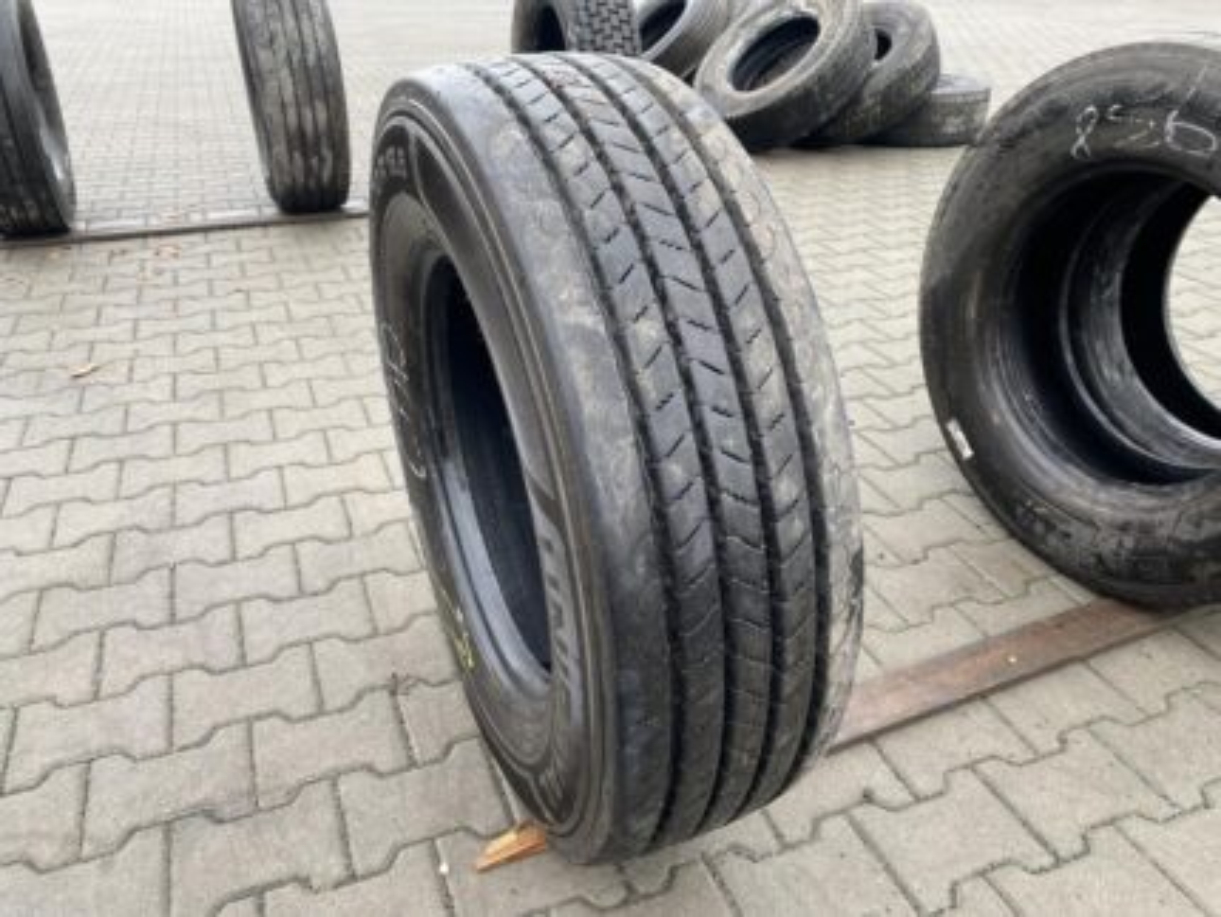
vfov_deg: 53.1
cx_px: 610
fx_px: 918
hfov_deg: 67.3
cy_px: 458
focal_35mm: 26
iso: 50
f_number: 1.8
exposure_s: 1/121
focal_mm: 4.25
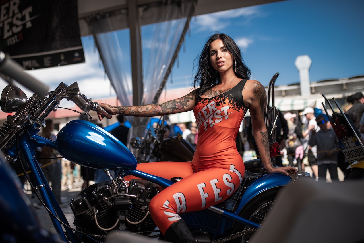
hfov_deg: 54.5
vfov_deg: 37.8
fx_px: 354
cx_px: 182
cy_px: 122
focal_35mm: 35
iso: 50
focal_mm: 35
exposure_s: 1/8000
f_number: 1.8
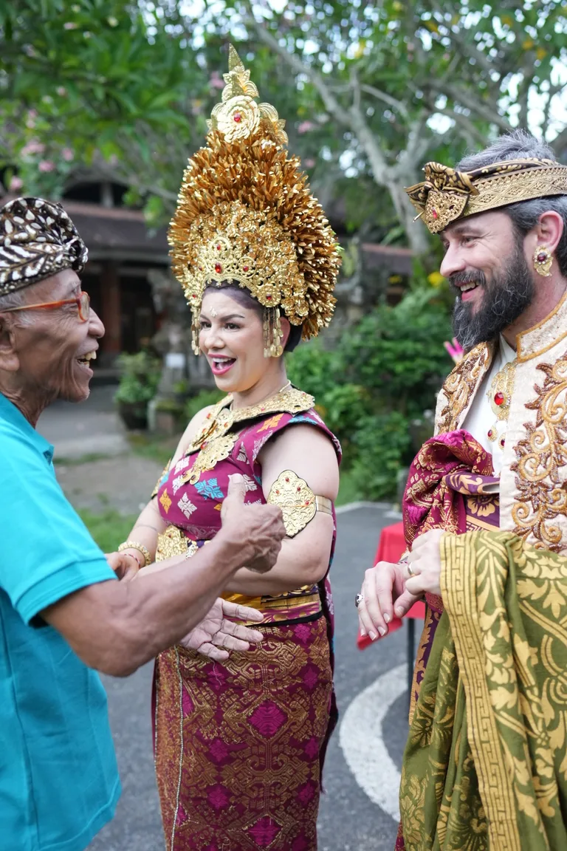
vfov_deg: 53.1
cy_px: 426
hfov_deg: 36.9
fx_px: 850
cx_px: 284
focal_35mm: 36
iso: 1600
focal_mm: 24
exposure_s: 1/640
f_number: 1.8
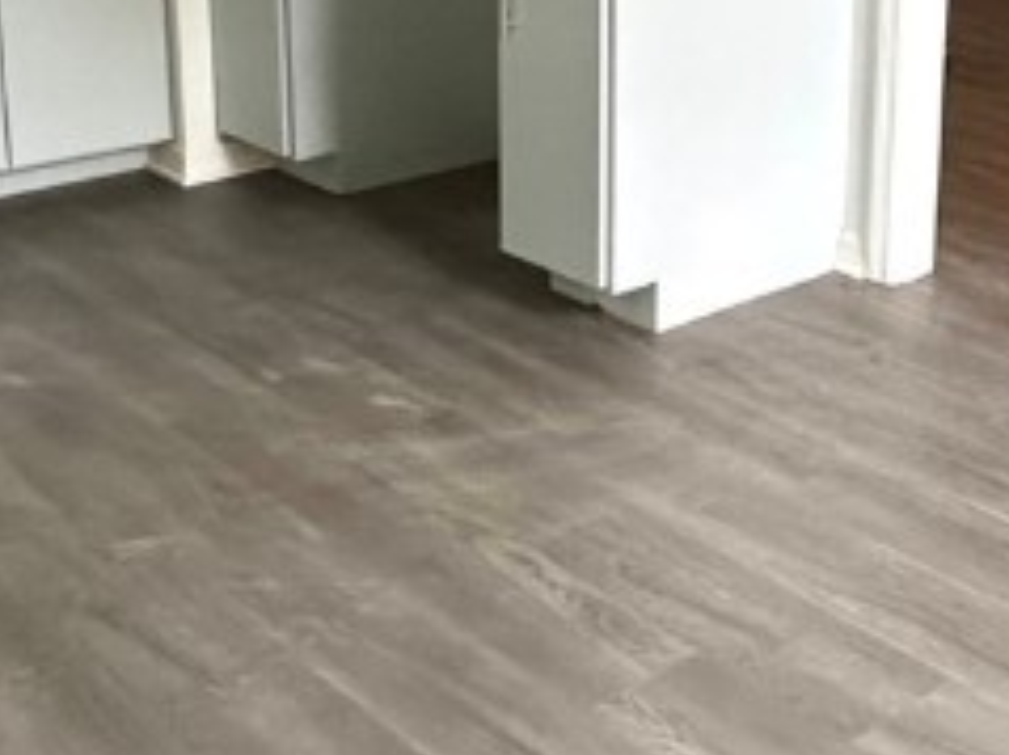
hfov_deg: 31.0
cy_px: 59
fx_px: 1748
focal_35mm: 60
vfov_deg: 23.7
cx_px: 870
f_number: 2.2
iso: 250
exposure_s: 1/60
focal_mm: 2.22
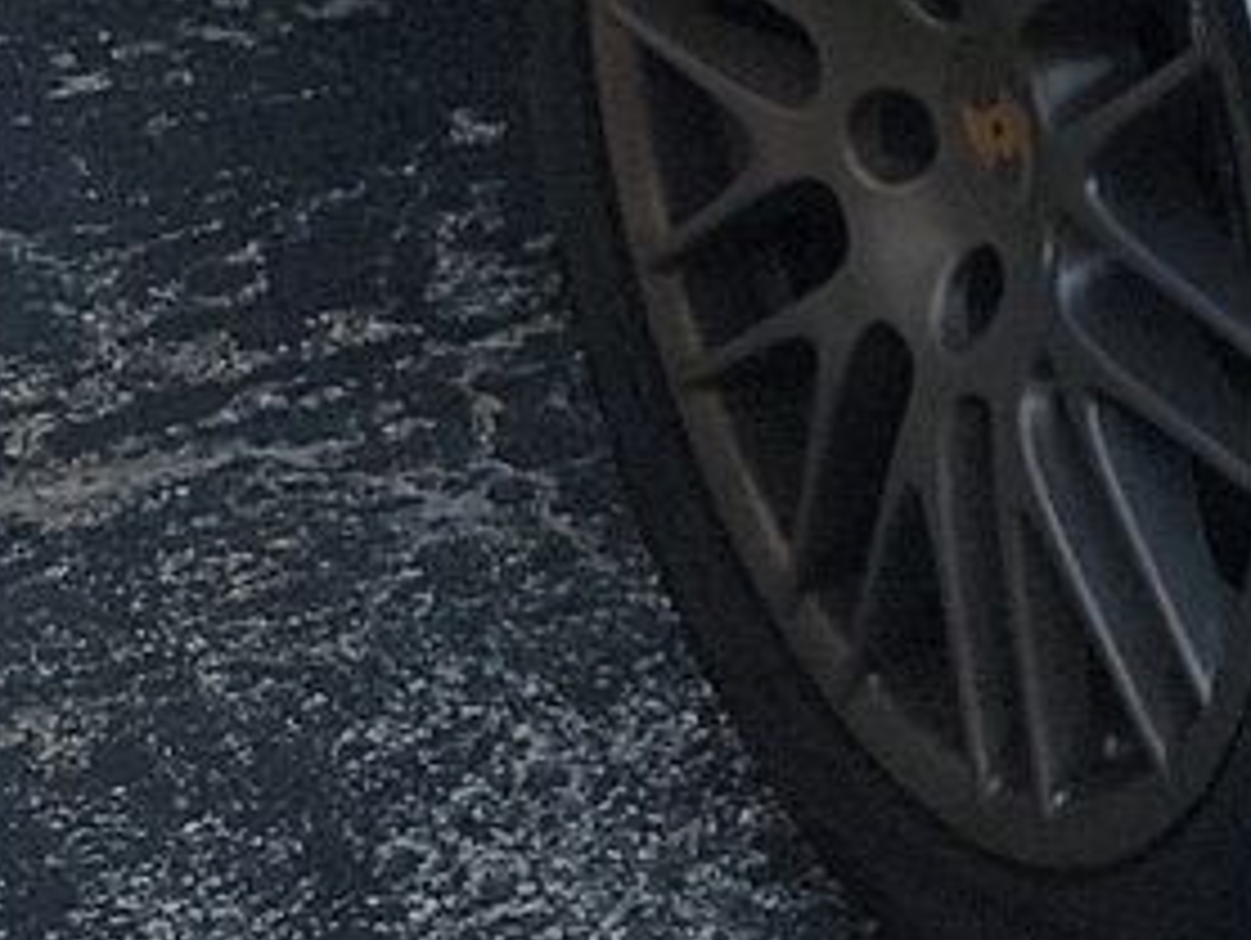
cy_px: -873
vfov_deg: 10.0
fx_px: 4992
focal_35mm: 138
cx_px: 2380
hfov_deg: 12.7
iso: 50
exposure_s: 1/1228
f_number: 1.8
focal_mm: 6.7
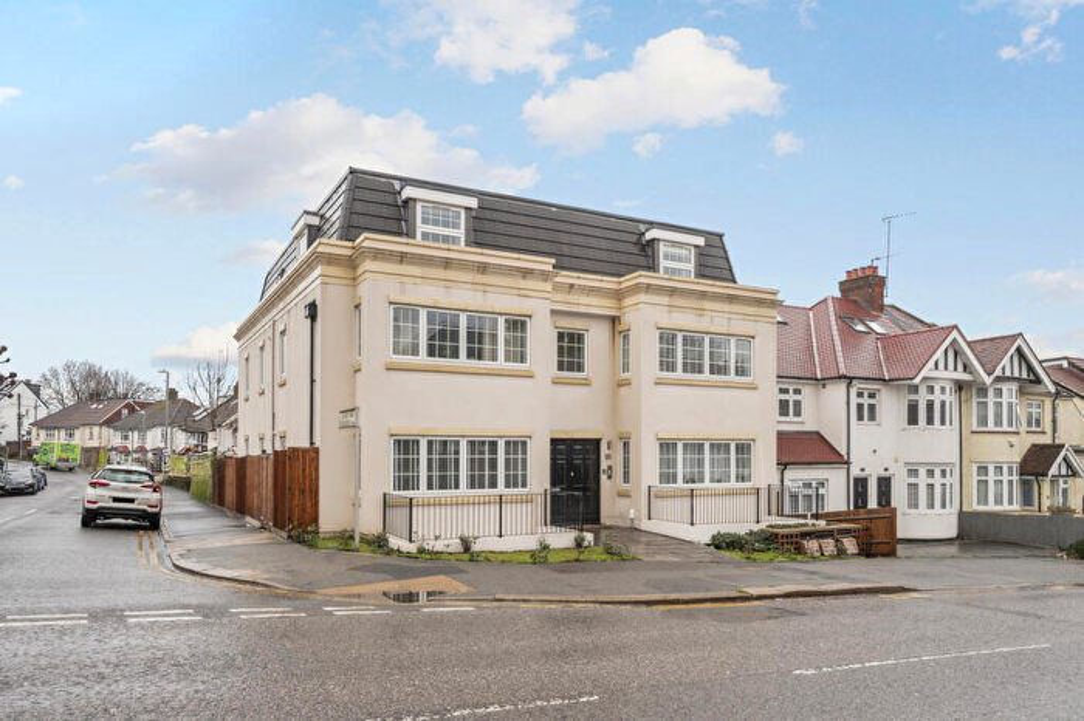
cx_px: 542
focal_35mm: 24
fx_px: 707
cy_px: 360
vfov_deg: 54.1
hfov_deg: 74.9
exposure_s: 1/50
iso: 200
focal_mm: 23.5
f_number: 8
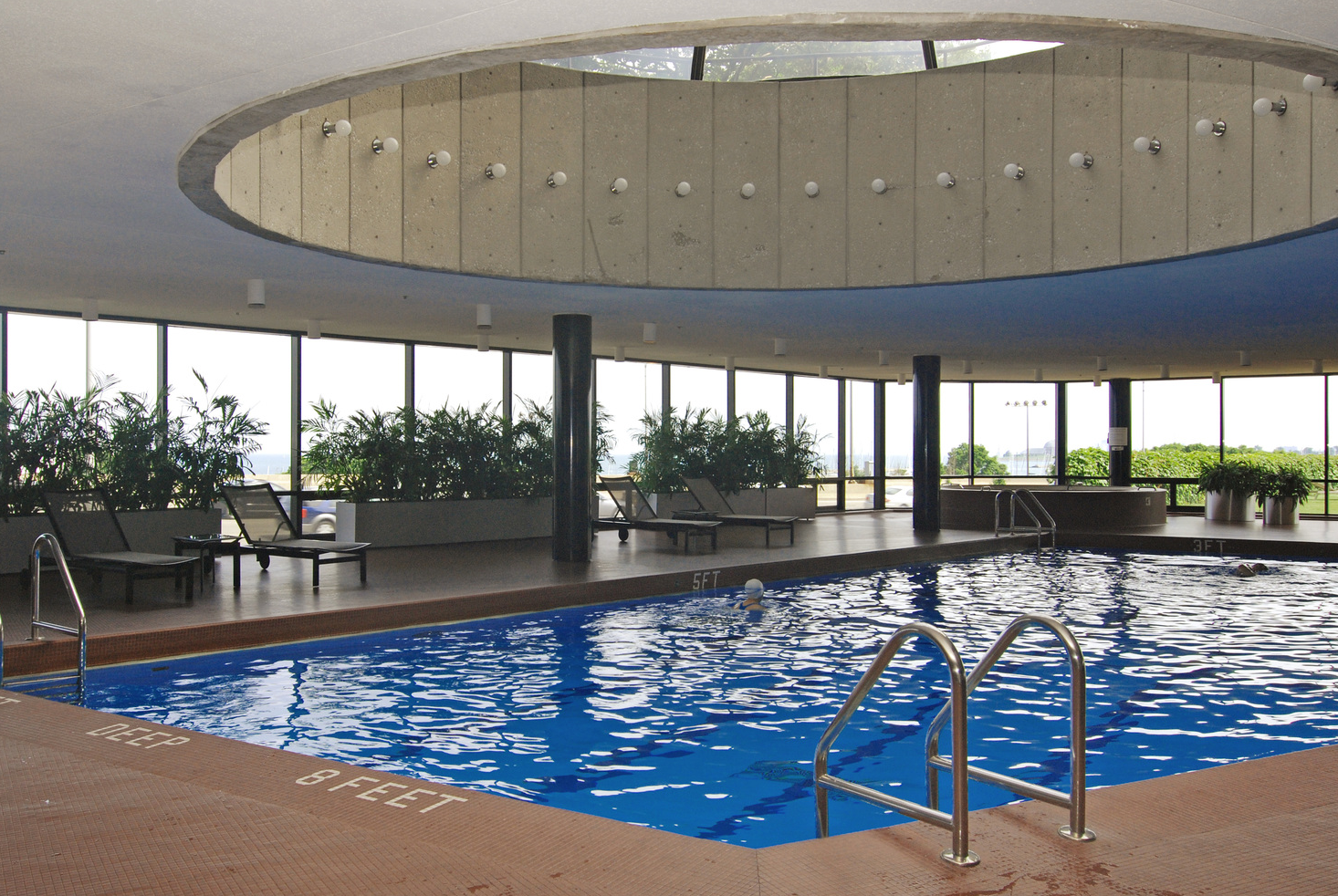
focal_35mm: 33
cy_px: 448
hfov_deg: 57.1
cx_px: 638
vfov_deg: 40.1
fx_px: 1228
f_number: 8
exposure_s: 1/100
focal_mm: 20
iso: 320
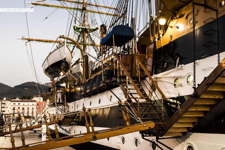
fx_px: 225
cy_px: 75
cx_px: 112
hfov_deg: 53.1
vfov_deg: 36.9
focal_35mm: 36
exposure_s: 1/60
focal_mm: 24
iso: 2500
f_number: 4
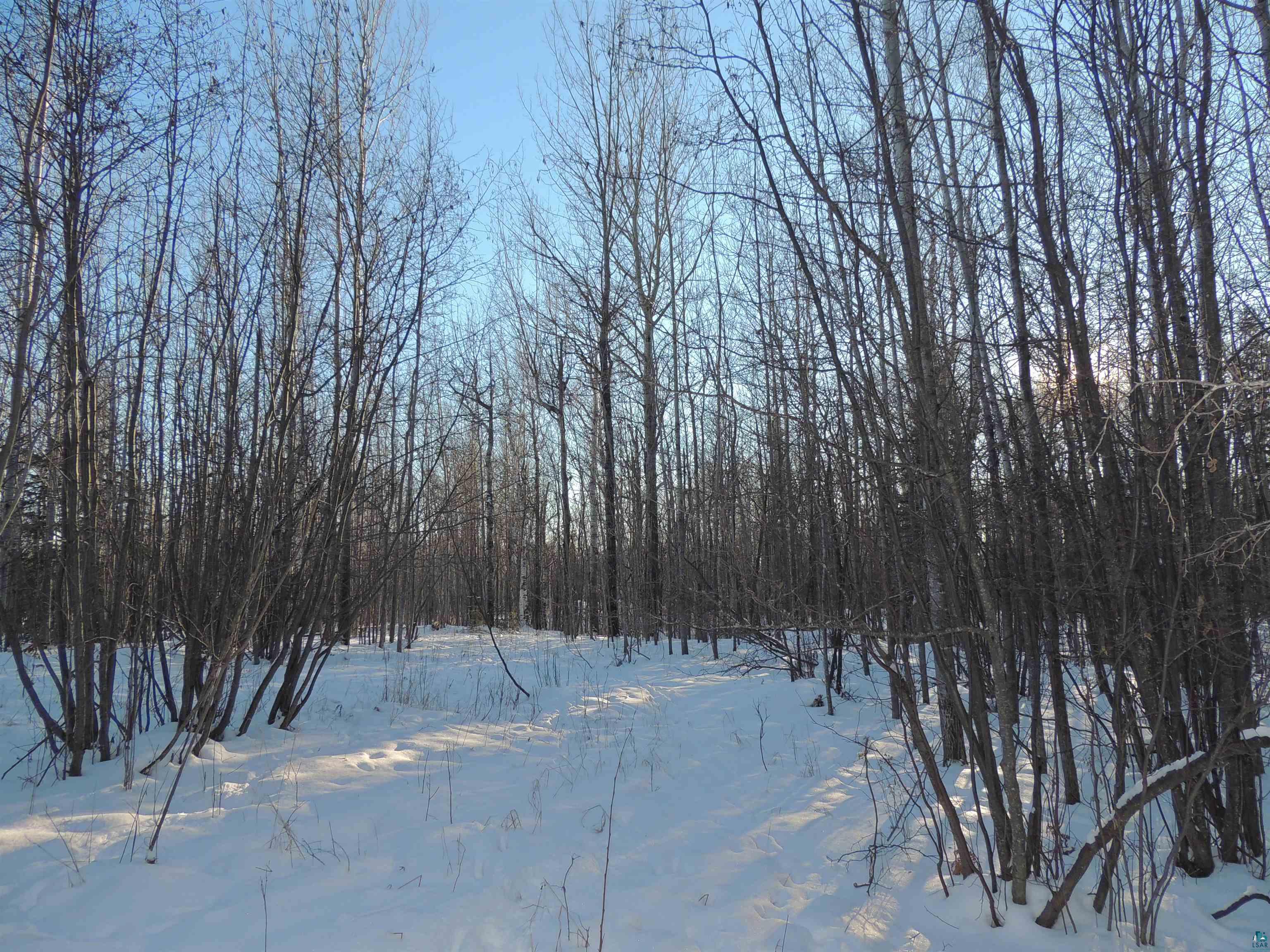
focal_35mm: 24
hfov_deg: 71.6
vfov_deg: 56.8
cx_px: 635
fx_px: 881
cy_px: 476
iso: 100
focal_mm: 4.3
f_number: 3
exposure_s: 1/500
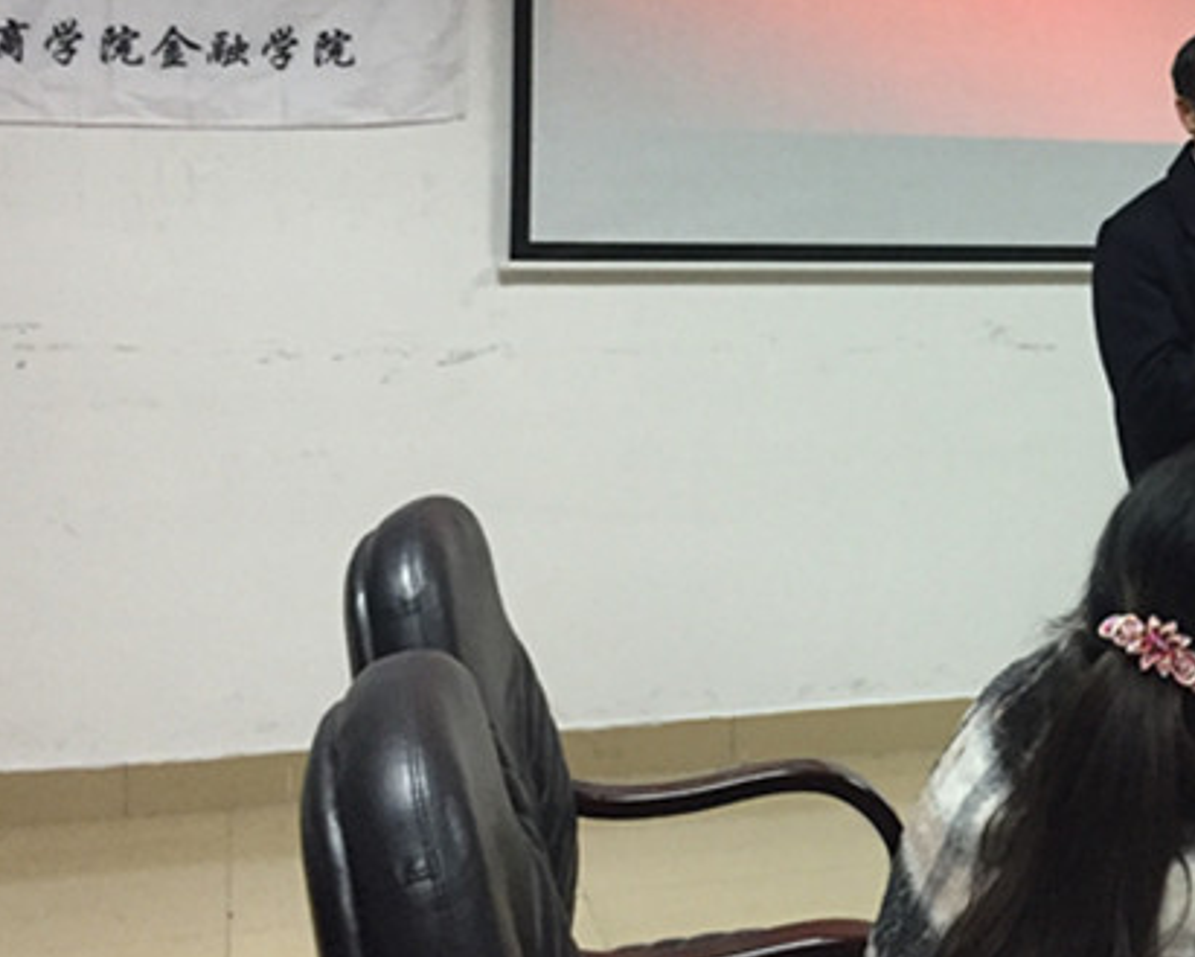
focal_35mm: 62
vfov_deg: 24.4
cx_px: 1227
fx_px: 2193
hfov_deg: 28.4
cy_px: 249
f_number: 2.2
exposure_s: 1/33
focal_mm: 4.15
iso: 200
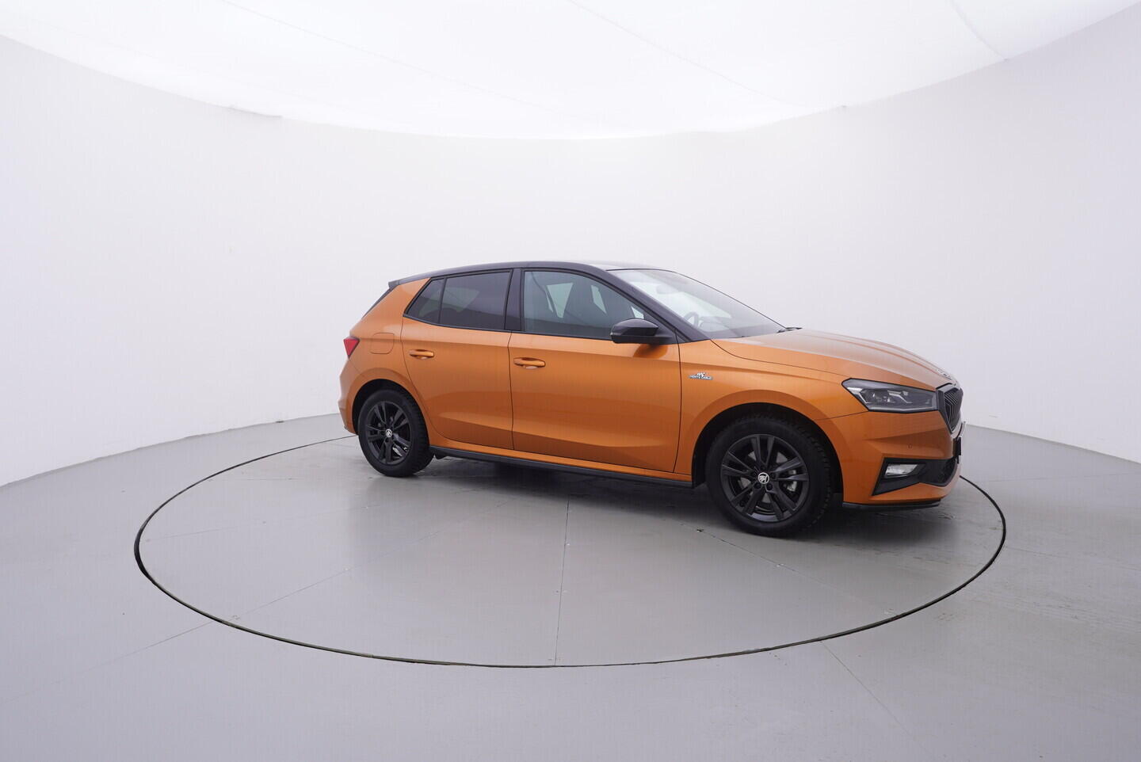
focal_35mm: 22
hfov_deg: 77.3
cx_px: 570
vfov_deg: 56.2
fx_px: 714
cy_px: 381
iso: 200
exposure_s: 1/80
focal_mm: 15
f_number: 5
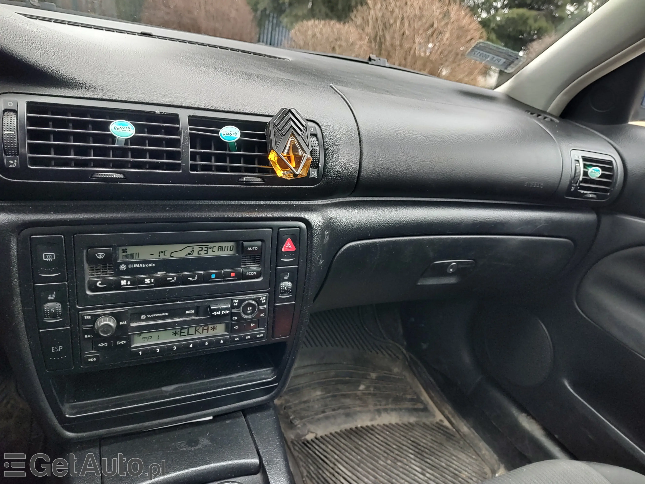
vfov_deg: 58.9
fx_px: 429
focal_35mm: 23
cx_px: 322
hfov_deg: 73.9
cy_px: 242
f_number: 1.8
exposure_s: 1/33.3
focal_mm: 5.56
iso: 245
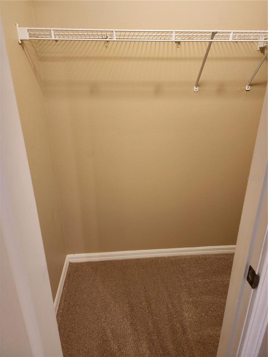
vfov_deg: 73.9
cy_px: 178
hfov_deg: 58.9
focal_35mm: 23
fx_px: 237
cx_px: 134
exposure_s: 1/60
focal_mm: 6.4
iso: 640
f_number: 1.8
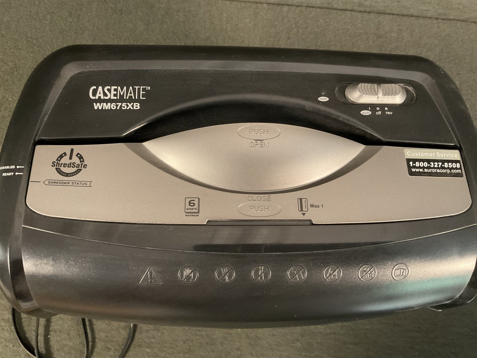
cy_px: 179
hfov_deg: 61.7
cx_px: 238
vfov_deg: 48.2
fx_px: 400
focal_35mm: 29
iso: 320
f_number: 1.8
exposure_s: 1/40
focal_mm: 3
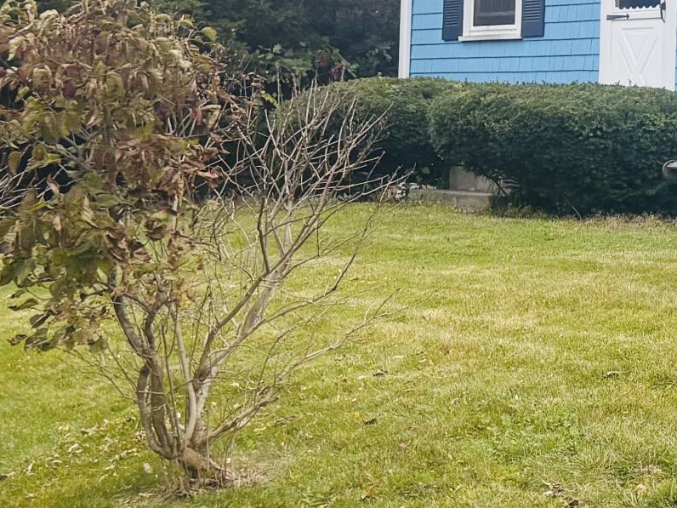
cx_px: 1169
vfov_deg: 15.0
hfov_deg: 17.0
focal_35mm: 98
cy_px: 69
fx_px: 1917
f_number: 1.6
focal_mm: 5.96
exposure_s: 1/1751
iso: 50
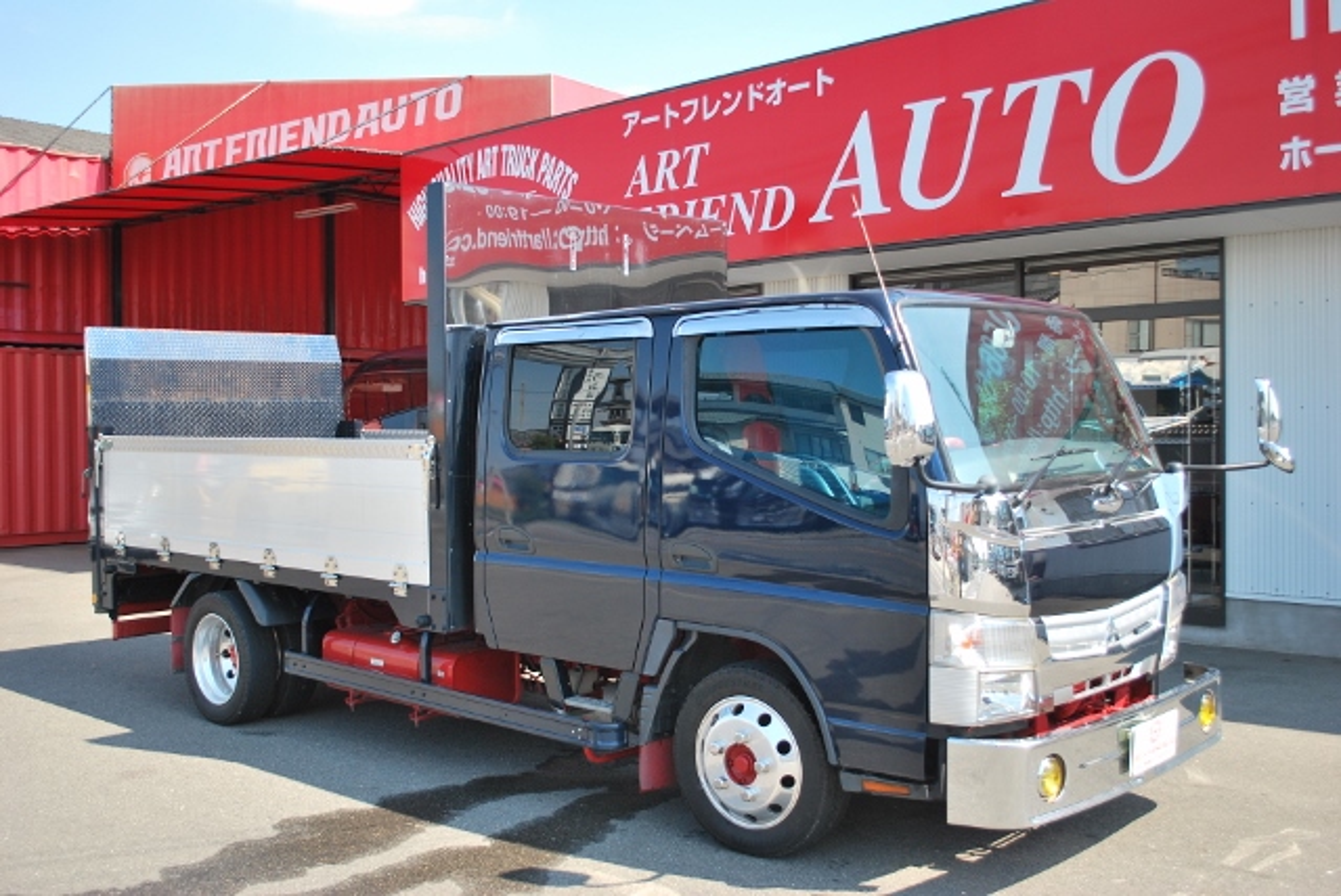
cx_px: 670
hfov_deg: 53.1
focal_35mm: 36
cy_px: 448
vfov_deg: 36.9
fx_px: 1342
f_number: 4.2
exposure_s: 1/500
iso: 200
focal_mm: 24
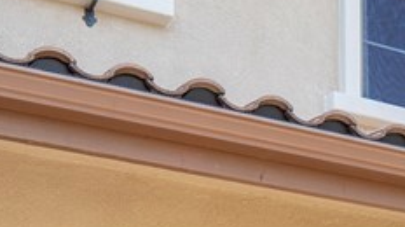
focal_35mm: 77
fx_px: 826
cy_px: 615
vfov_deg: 11.5
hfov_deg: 26.9
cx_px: 73
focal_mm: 8
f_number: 8
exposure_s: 1/60
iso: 250
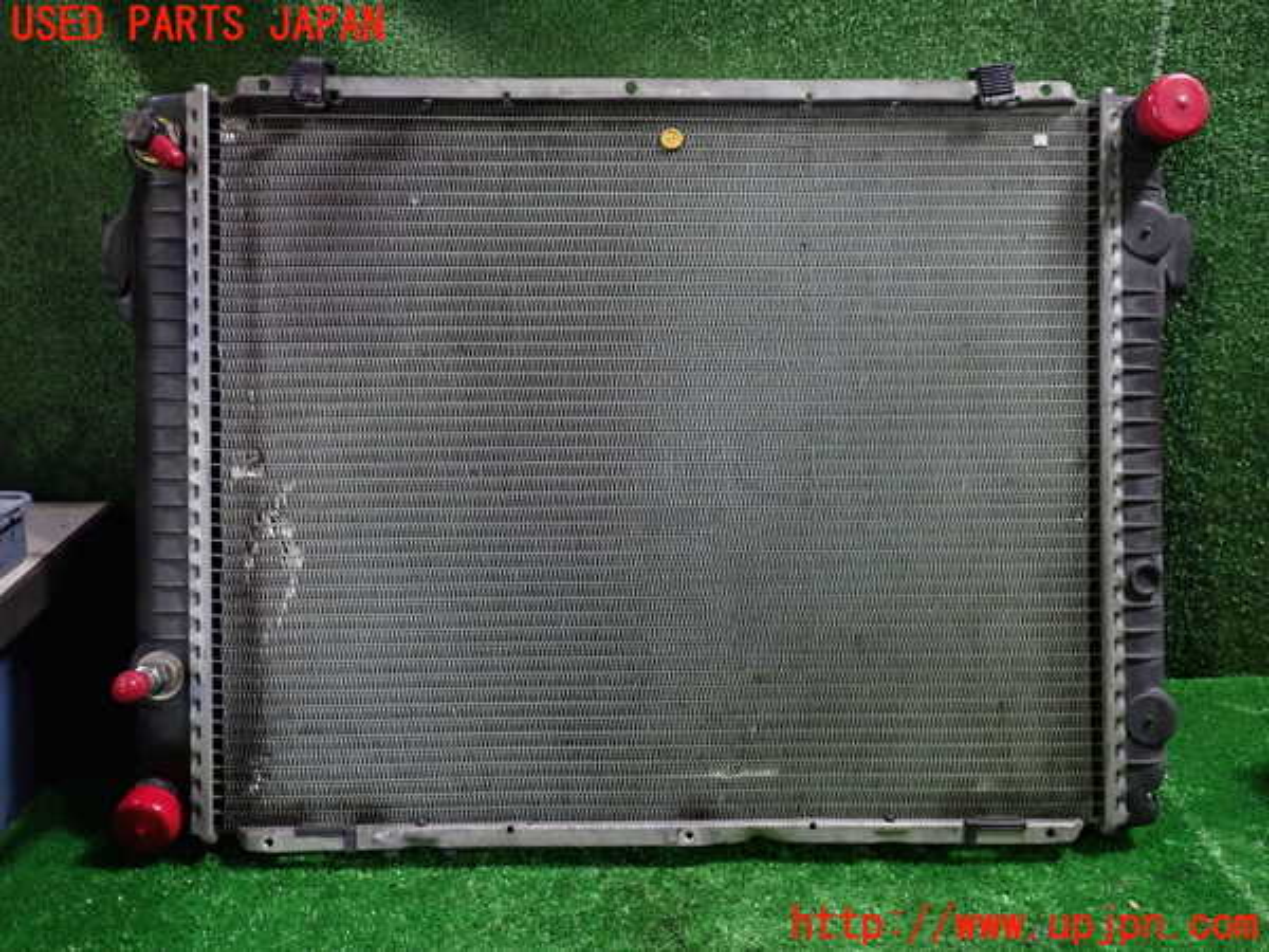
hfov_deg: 60.0
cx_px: 634
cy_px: 476
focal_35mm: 30
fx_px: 1100
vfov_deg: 46.8
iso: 320
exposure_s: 1/30
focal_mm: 5.4
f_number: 2.3
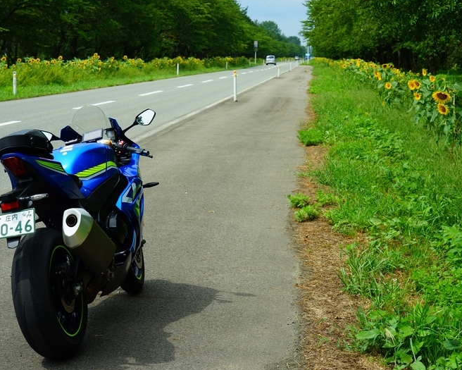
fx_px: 971
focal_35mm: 71
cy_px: 184
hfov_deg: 26.8
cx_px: 213
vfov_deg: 21.6
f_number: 11
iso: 100
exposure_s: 1/200
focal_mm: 62
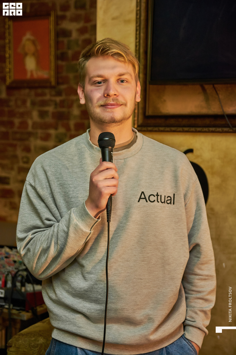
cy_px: 178
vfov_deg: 27.0
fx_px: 739
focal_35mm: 75
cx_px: 118
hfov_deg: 18.2
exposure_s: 1/125
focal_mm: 50
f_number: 2.8
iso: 800
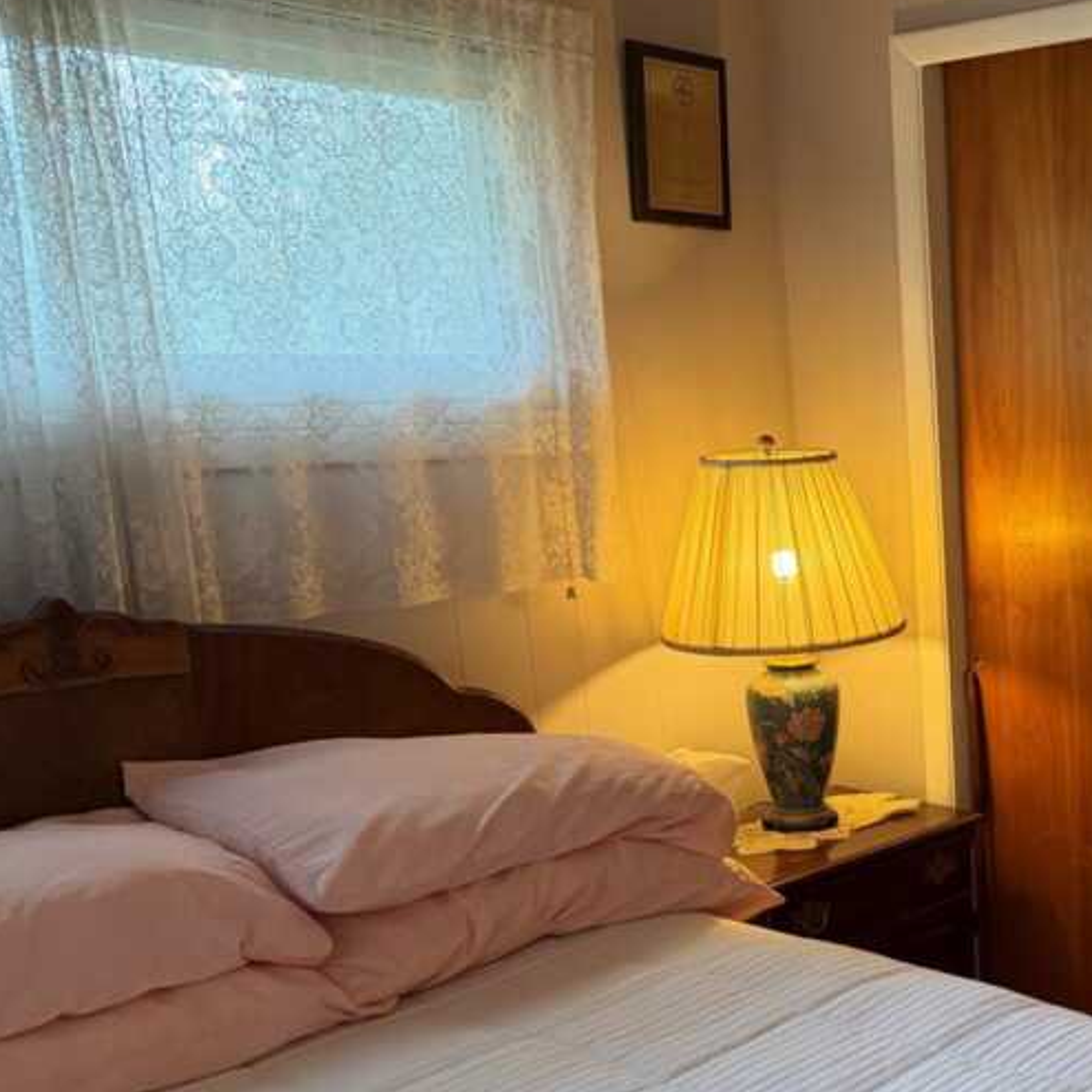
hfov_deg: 34.9
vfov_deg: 37.9
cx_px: 1085
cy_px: 743
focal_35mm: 44
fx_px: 1570
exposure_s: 1/120
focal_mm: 6.76
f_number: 1.78
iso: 400
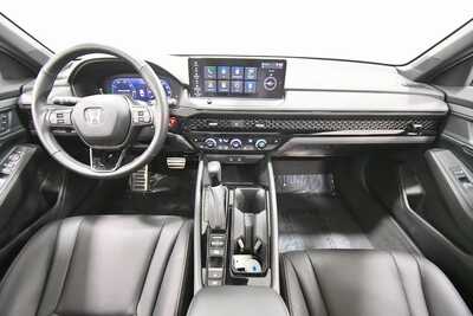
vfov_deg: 77.4
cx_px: 236
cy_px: 158
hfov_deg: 100.4
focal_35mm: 15
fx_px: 197
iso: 6400
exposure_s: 1/60
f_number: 4.5
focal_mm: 10
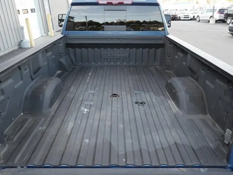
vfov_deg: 44.2
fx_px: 216
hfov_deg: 56.8
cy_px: 88
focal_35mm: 32
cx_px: 116
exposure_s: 1/60
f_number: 5
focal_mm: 16
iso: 250
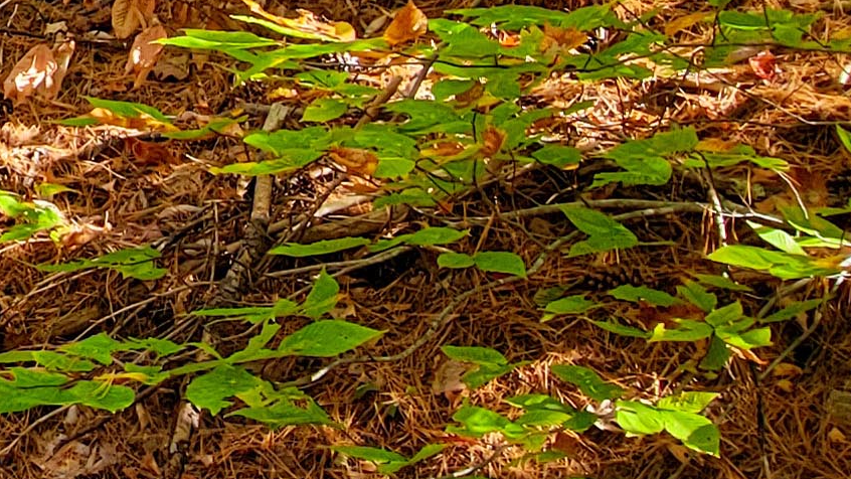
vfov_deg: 16.0
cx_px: -454
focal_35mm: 67
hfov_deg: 24.1
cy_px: -299
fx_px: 1512
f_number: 2.2
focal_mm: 2.2
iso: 50
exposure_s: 1/150
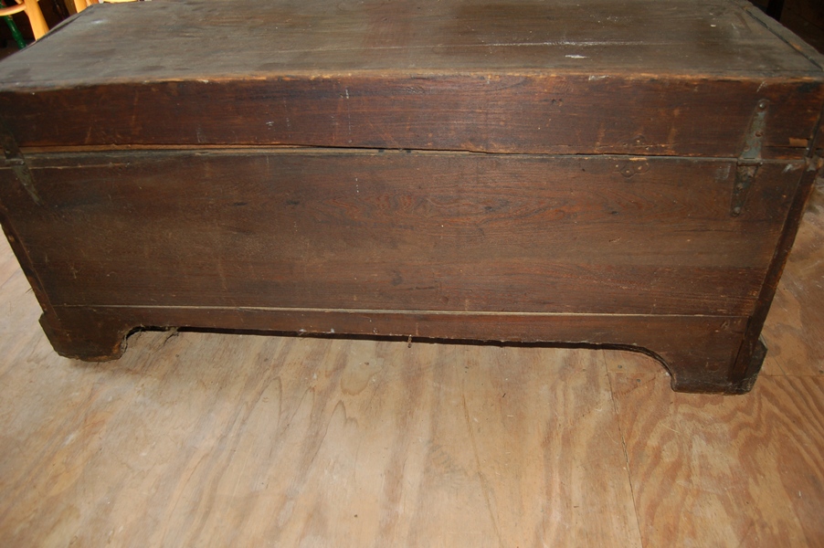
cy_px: 274
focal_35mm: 27
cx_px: 412
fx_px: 618
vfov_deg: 47.9
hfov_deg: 67.4
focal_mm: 18
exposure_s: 1/60
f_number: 3.5
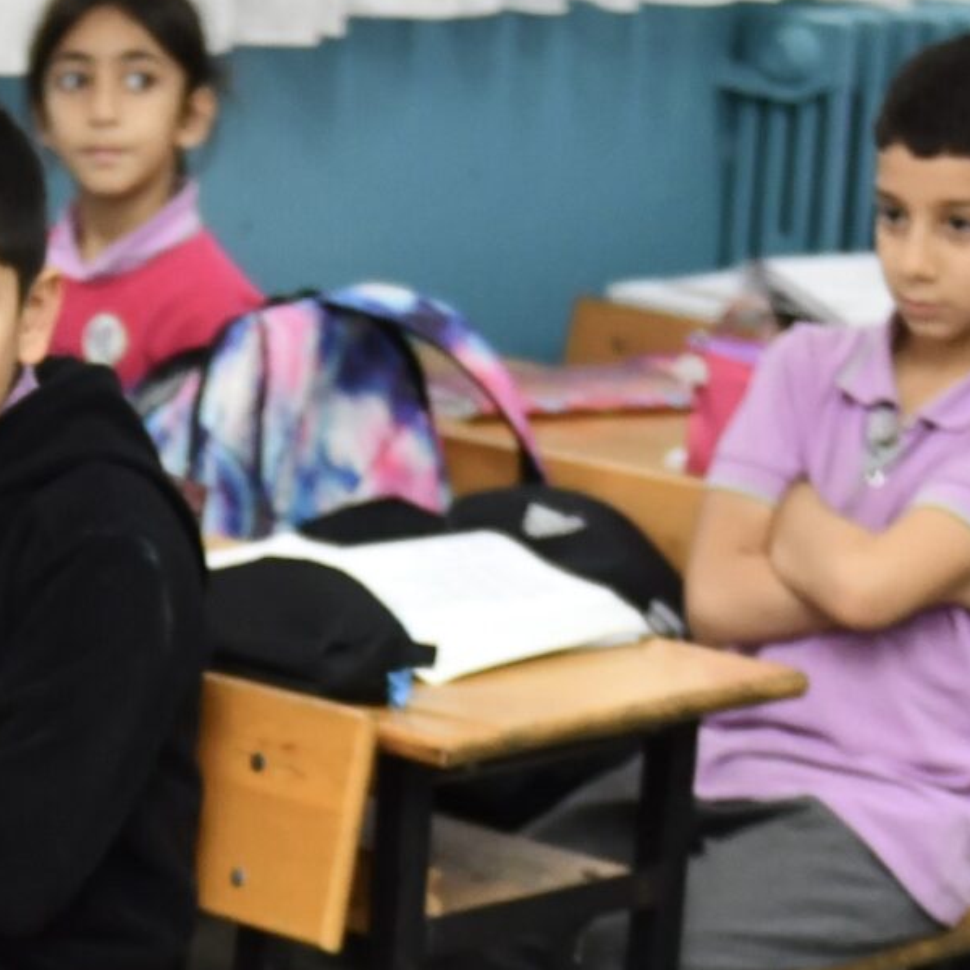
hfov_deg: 11.9
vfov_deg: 11.7
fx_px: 4597
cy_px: 1328
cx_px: -86
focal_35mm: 145
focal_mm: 40
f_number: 2.8
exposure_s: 1/250
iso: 1250
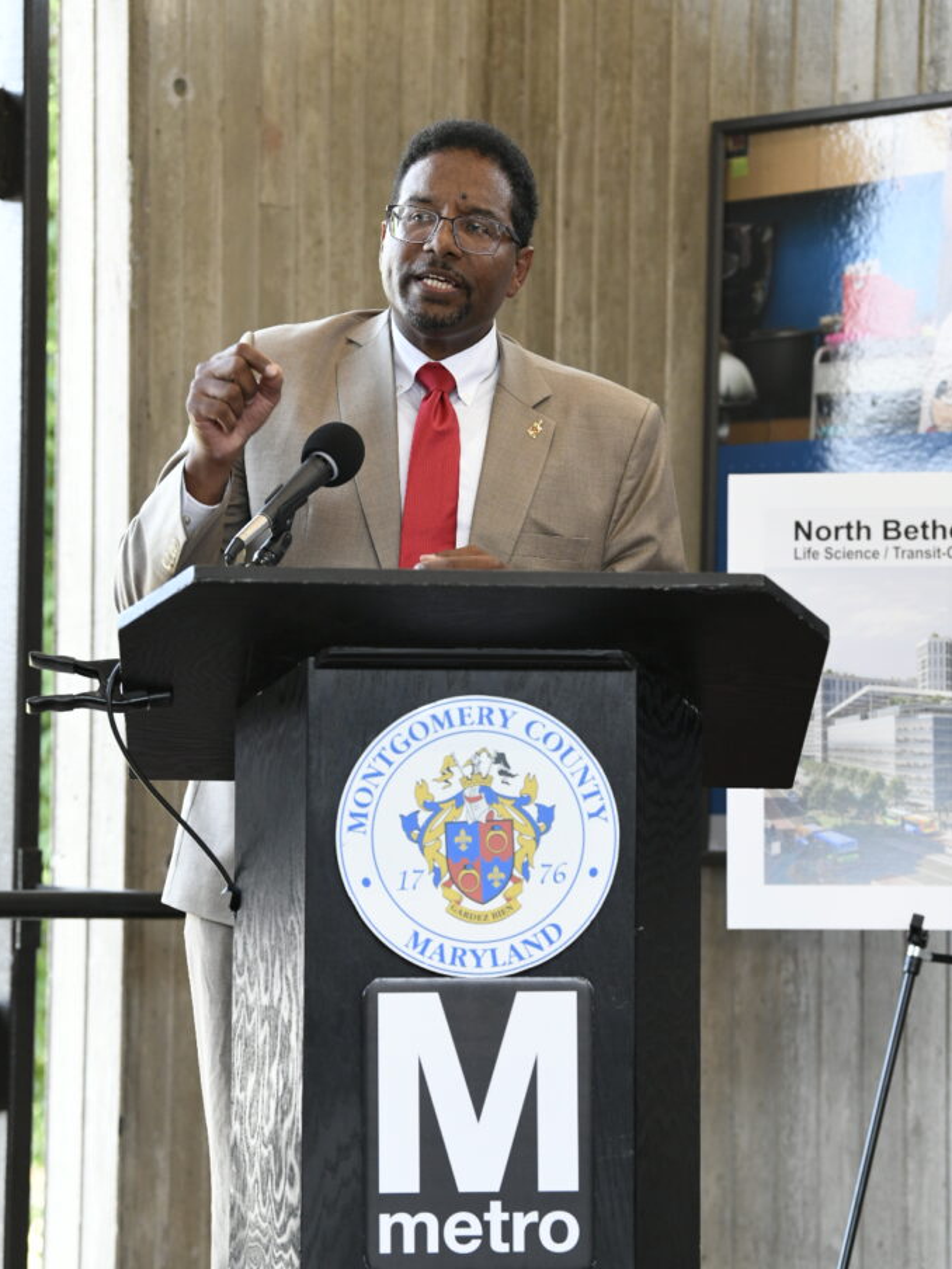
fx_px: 4474
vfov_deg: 16.1
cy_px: 707
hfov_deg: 12.1
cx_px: 474
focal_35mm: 122
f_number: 4.5
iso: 1600
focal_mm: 112
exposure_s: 1/200
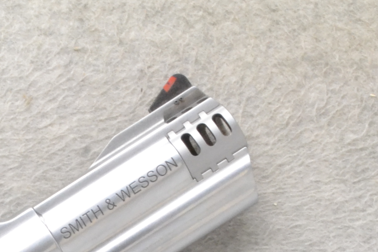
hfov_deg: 11.4
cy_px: 457
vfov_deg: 7.5
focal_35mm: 177
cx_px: -46
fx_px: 1859
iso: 3200
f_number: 20
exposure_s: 1/60
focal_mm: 32
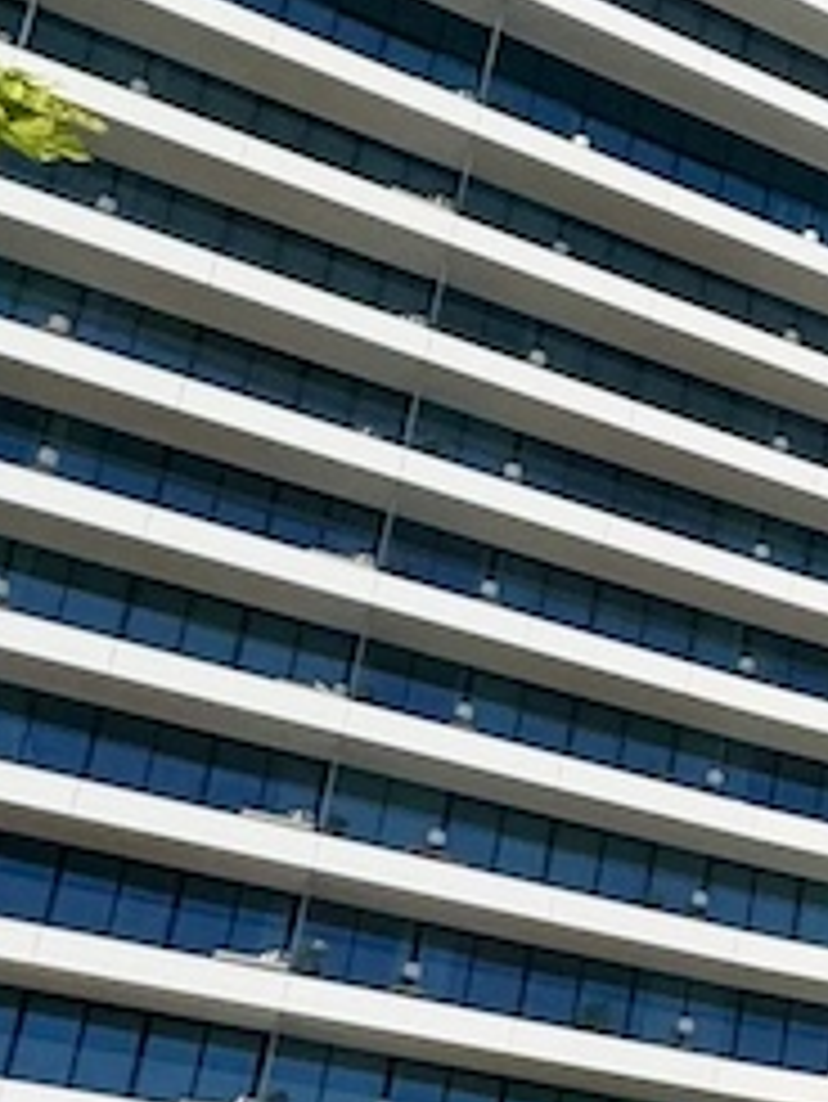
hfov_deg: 15.0
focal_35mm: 73
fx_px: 2326
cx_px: 1809
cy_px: 1093
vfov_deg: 25.4
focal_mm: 2.22
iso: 50
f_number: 2.2
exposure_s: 1/3906
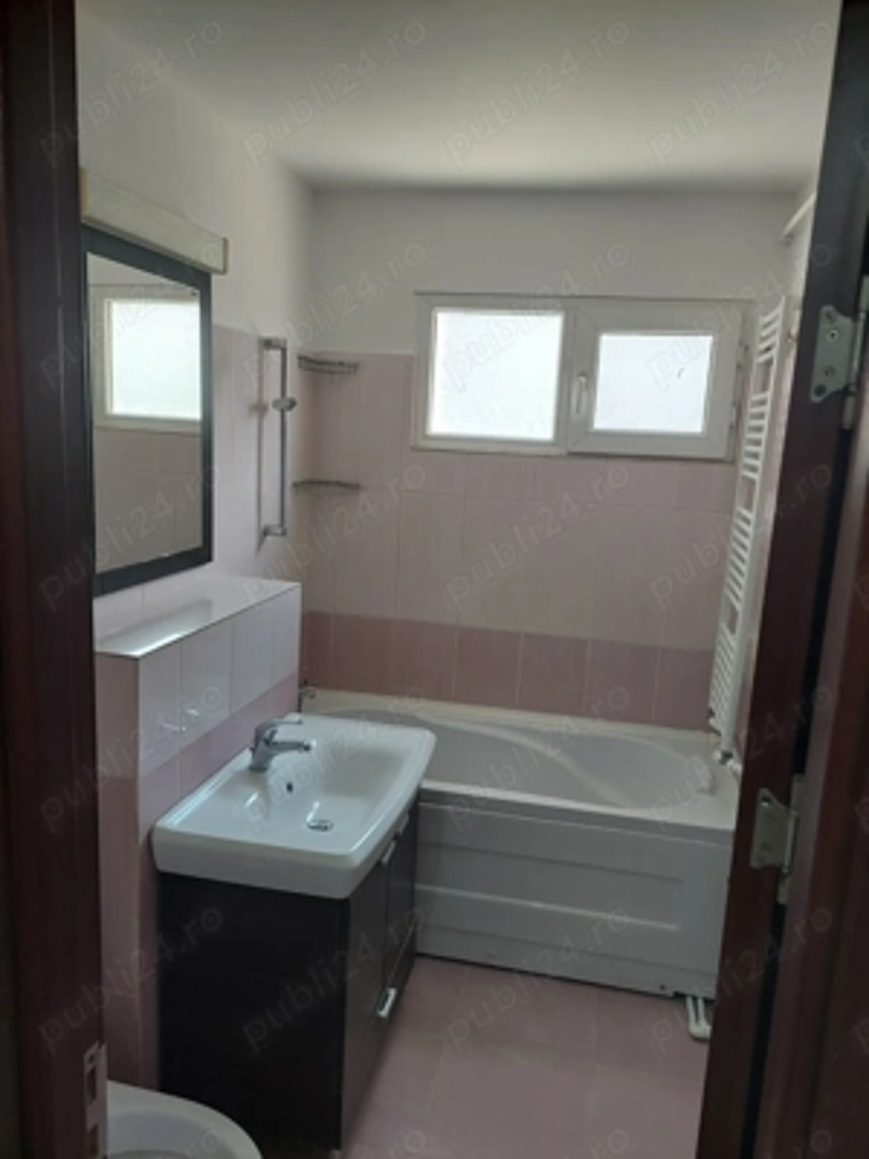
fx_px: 837
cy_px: 580
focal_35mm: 25
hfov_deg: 54.9
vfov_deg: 69.4
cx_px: 434
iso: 64
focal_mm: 5.23
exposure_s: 1/50
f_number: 1.8
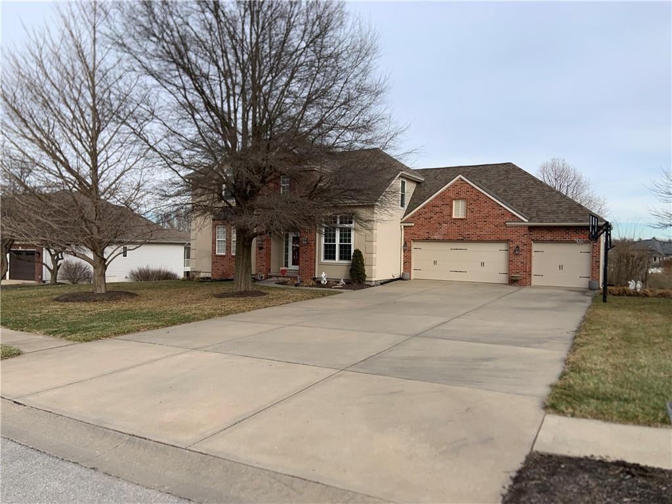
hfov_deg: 67.3
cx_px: 336
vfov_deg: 53.1
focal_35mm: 26
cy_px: 252
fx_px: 505
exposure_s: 1/1314
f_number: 1.8
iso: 25
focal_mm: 4.25
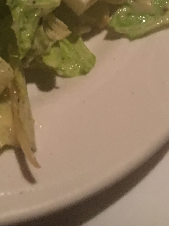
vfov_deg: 20.7
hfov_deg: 16.2
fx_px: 560
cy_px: -72
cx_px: -51
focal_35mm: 86
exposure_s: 1/4
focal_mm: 4.15
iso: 100
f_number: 2.2
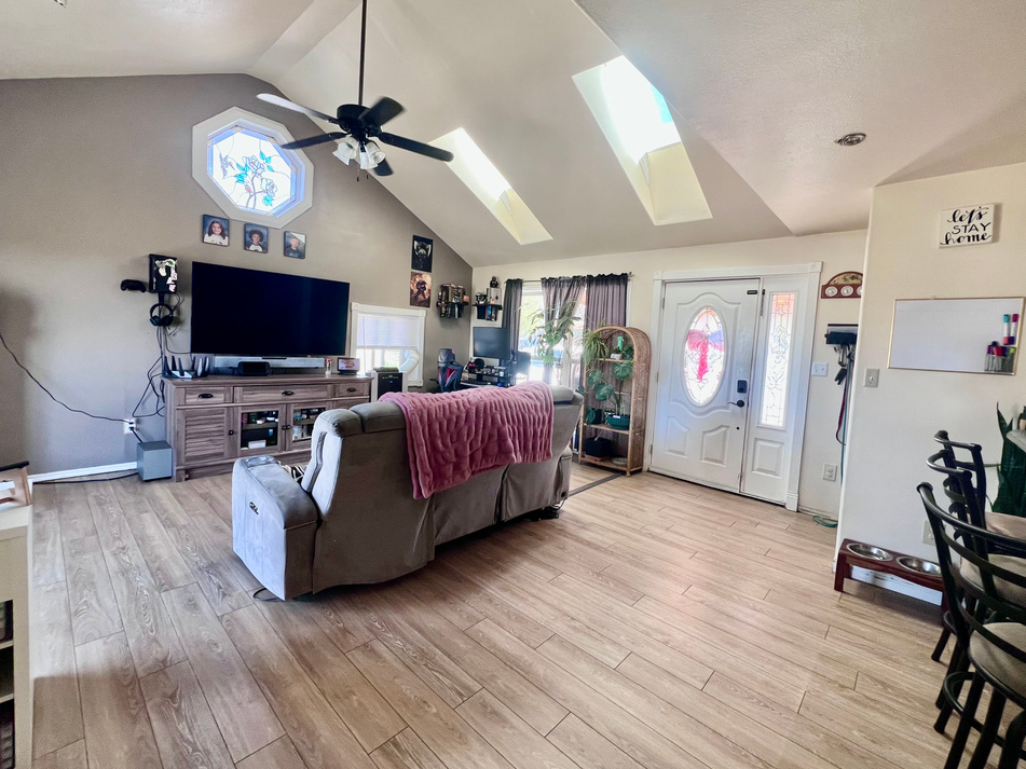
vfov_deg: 85.6
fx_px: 415
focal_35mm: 14
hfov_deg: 102.1
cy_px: 373
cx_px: 524
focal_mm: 1.57
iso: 100
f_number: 1.8
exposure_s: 1/120
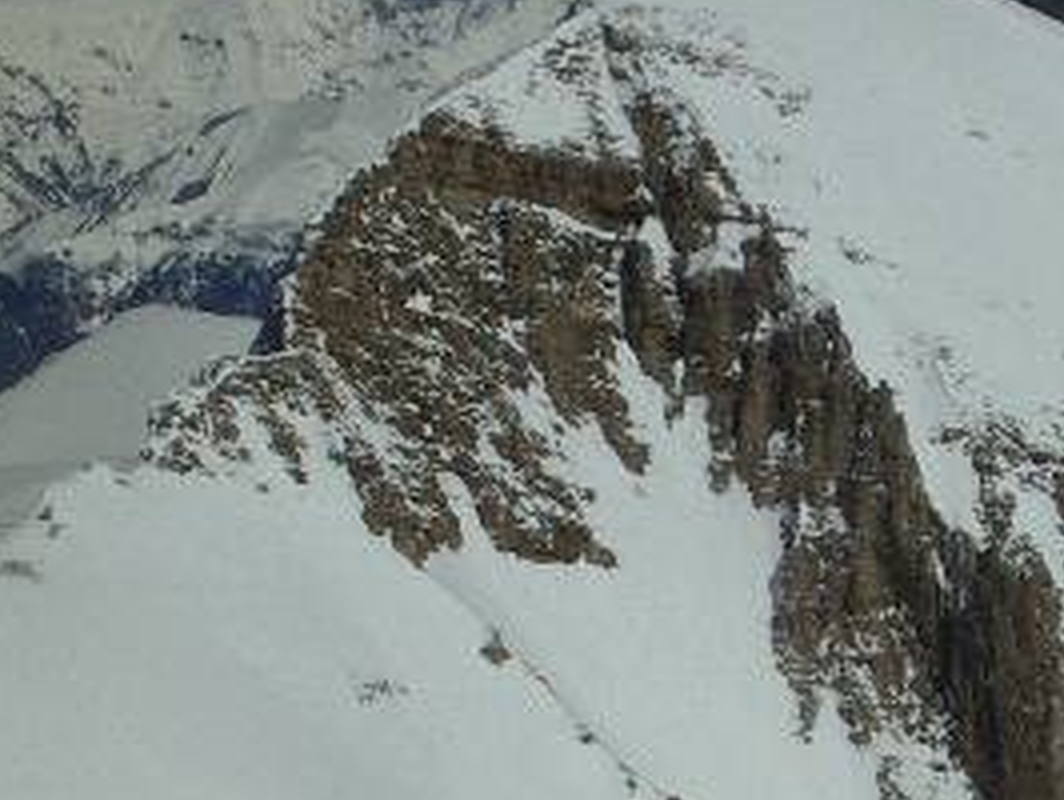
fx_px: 7907
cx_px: 1116
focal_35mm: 257
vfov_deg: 5.8
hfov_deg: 7.7
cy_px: 524
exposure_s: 1/800
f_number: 9
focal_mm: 17.4
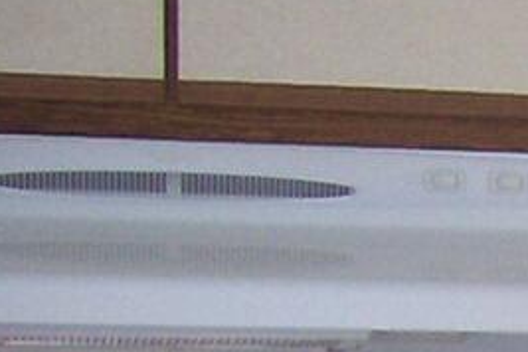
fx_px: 3974
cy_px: 862
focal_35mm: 271
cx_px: 2017
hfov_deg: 6.4
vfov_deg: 4.9
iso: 80
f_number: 2.7
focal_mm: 5.6
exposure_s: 1/50.1
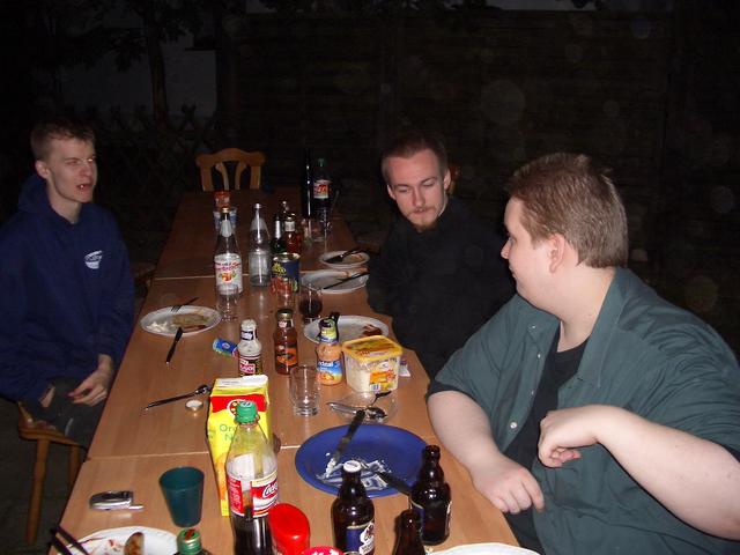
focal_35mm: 35
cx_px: 370
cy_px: 278
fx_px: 748
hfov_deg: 52.6
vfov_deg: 40.7
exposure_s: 1/40
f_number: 2.6
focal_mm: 5.8
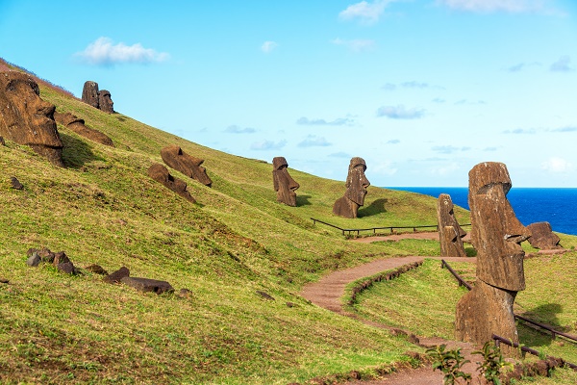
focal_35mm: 85
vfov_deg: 16.1
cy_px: 192
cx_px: 288
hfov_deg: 23.9
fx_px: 1362
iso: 200
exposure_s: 1/200
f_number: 8
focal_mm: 85
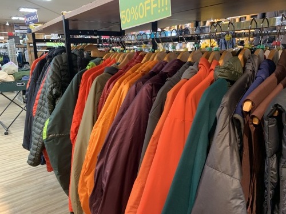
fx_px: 215
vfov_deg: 53.1
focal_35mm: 26
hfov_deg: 67.3
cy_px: 107
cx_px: 143
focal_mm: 4.25
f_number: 1.8
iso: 250
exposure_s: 1/50
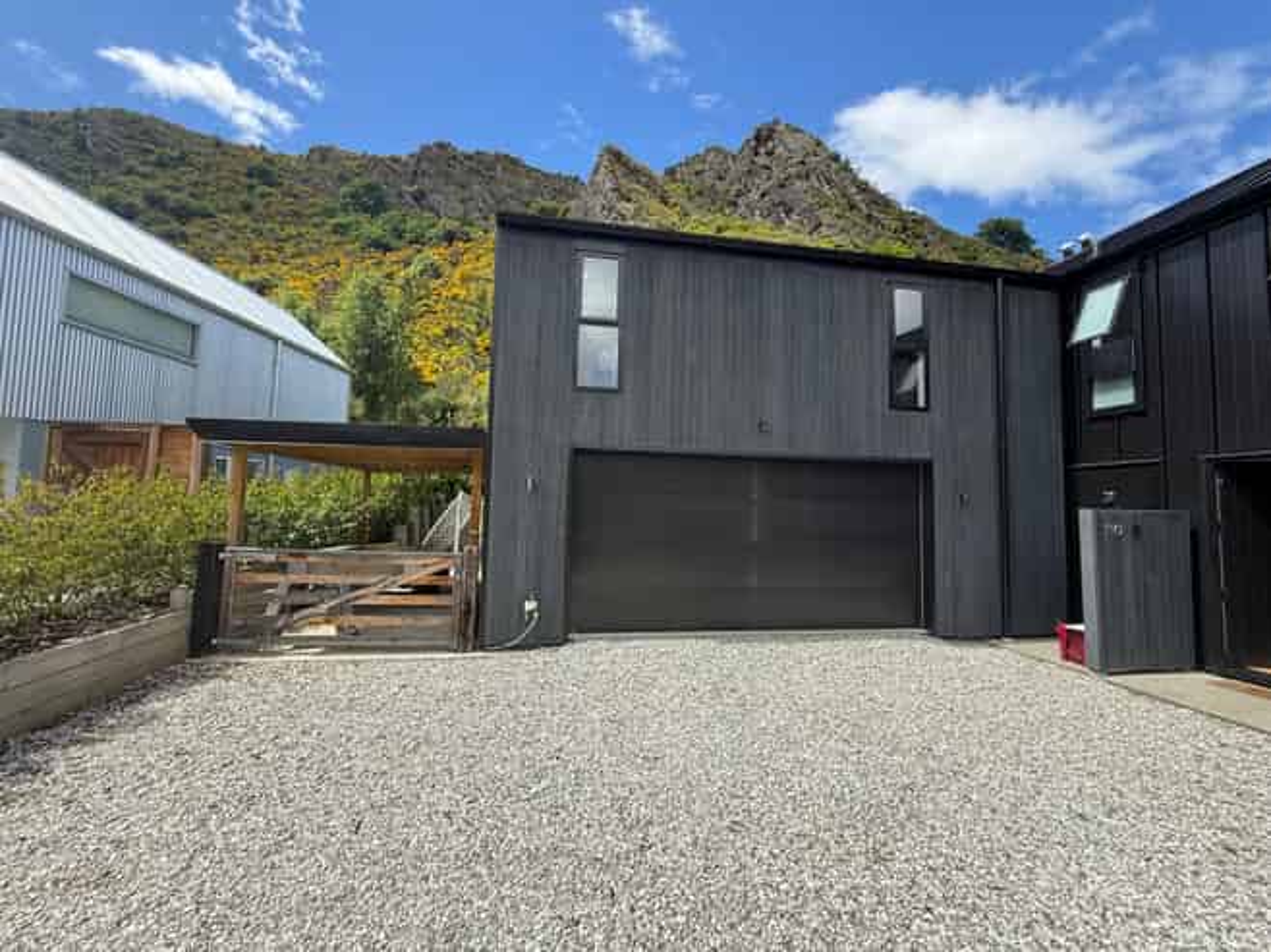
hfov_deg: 102.1
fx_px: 514
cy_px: 476
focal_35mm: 14
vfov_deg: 85.6
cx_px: 636
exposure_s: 1/726
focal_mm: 2.22
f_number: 2.2
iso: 64
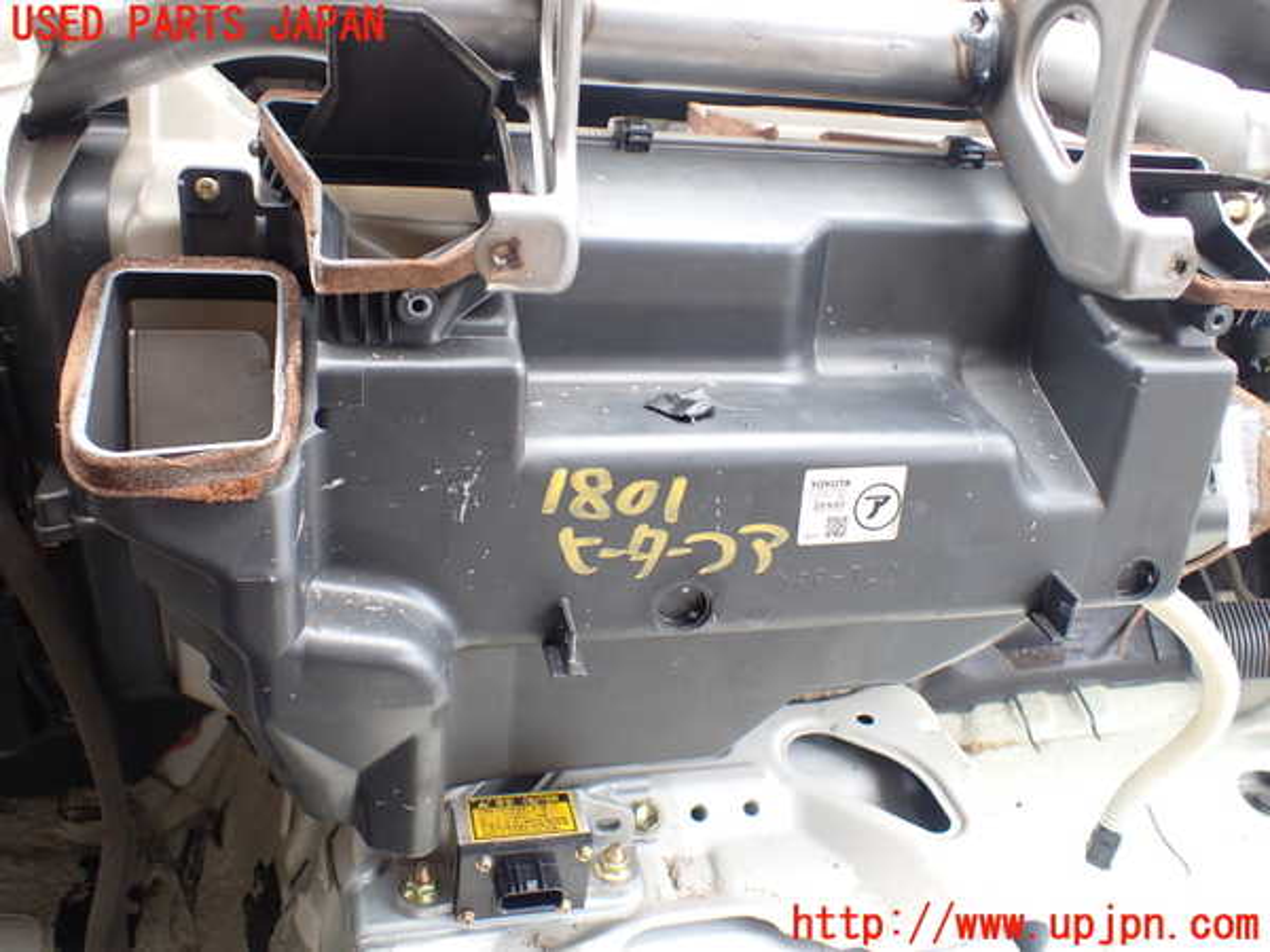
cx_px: 635
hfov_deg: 60.0
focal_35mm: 30
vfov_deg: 46.8
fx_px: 1101
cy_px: 476
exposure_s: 1/125
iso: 160
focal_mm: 5.4
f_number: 2.3
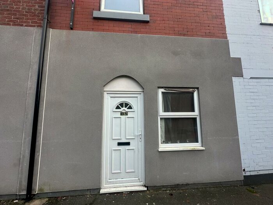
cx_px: 136
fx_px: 110
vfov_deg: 85.7
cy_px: 102
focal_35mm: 14
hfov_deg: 102.1
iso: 40
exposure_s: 1/118
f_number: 2.2
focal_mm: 2.22
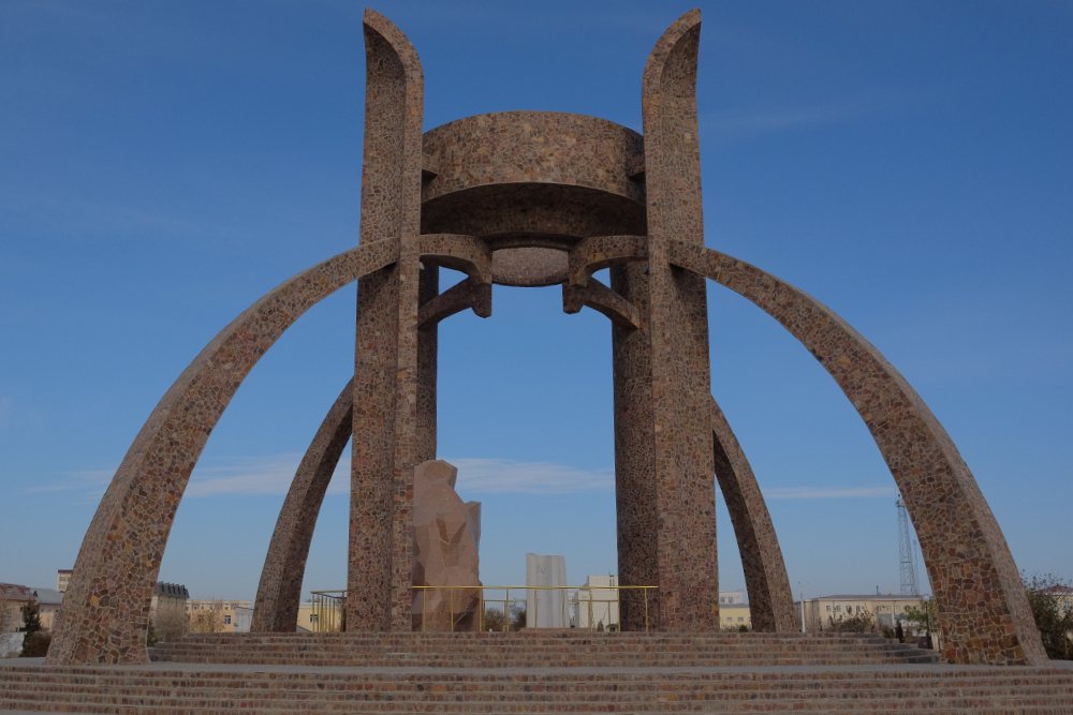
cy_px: 358
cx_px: 536
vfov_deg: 37.9
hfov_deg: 54.4
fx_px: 1043
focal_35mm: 35
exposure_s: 1/4000
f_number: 6.4
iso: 800
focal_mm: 23
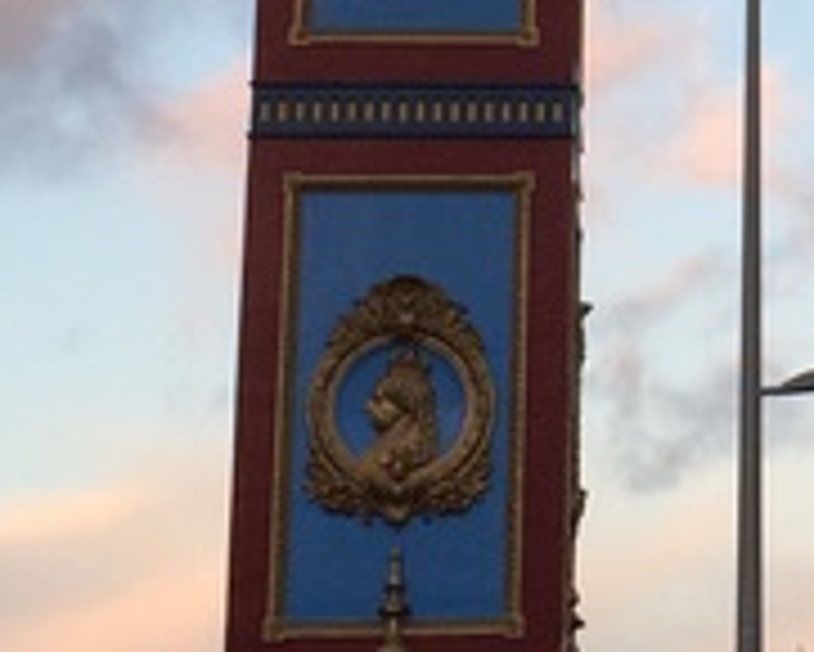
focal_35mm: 160
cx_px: 1021
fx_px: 3857
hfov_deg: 11.8
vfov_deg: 9.5
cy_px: -175
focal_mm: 4.15
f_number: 2.2
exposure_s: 1/204
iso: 32
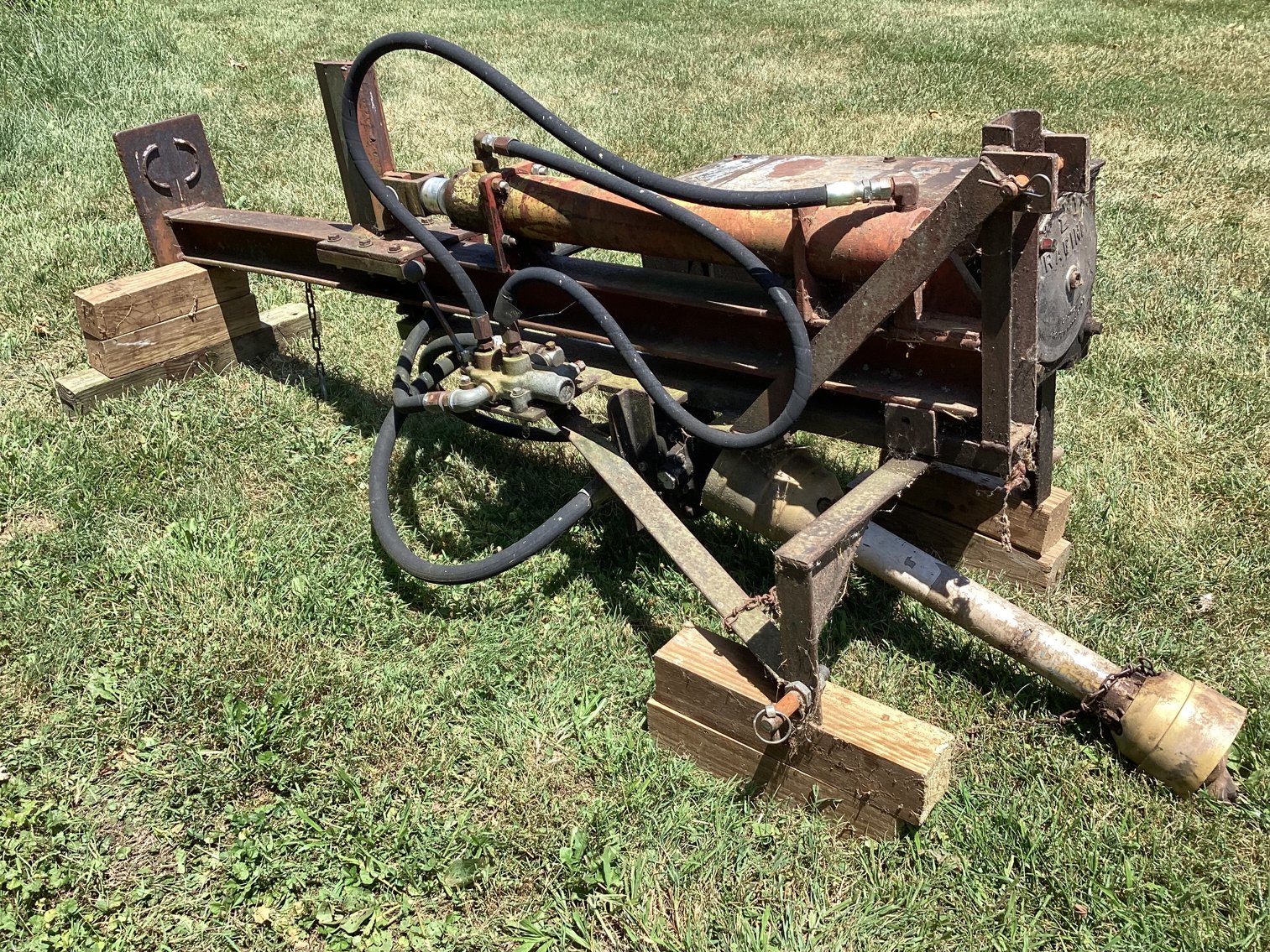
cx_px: 635
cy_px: 476
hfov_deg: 58.3
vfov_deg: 45.4
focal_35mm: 31
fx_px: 1137
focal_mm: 3.3
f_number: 2.4
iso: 25
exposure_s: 1/522
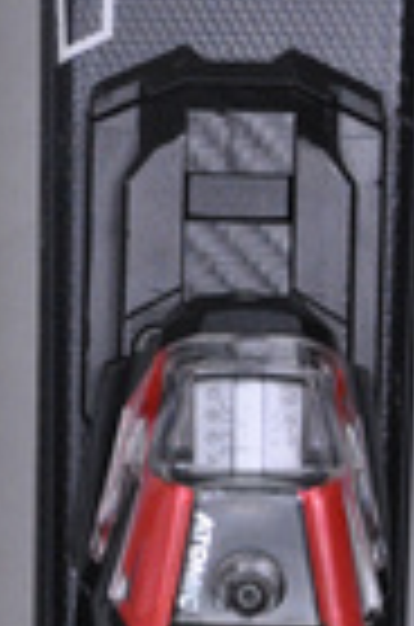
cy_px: -95
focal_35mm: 510
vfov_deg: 4.0
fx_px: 8834
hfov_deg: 2.7
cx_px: -74
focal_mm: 105
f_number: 9.5
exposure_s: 1/125
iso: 3200
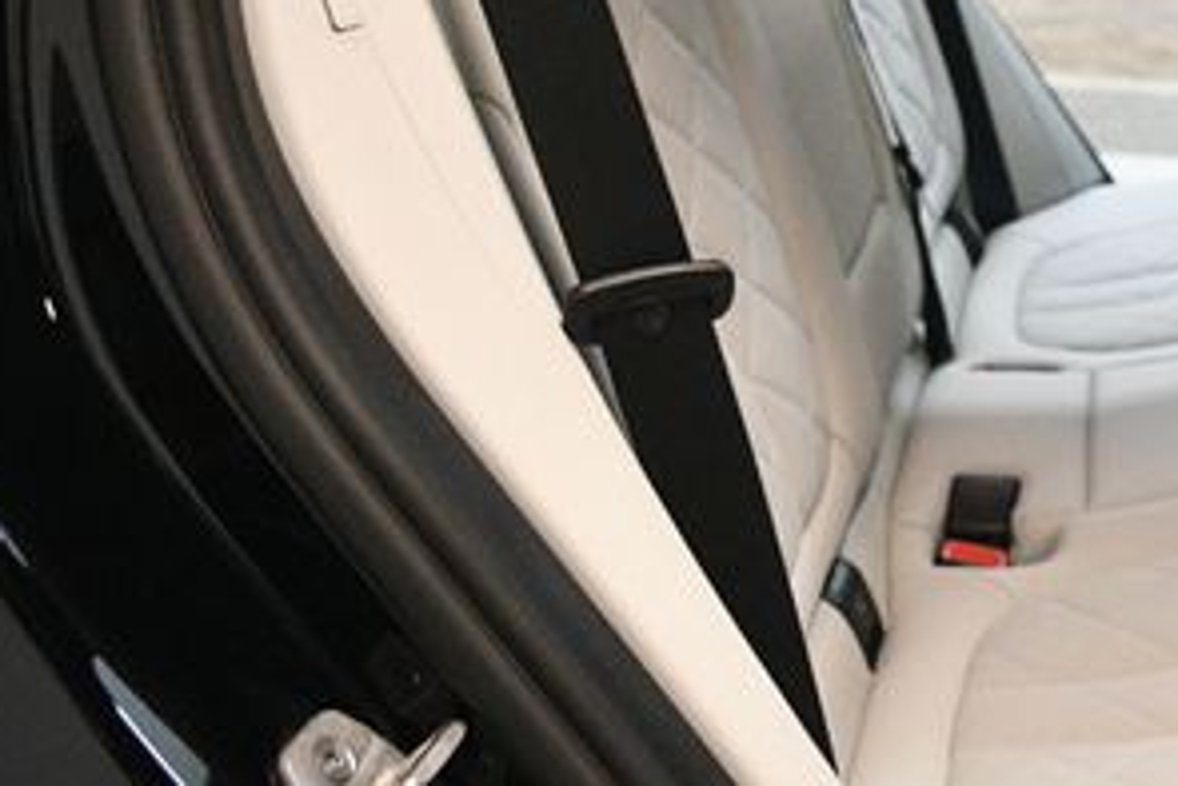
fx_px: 2128
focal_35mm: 65
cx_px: 1122
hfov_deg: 29.3
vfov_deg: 20.6
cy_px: 108
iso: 3200
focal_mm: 20
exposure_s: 1/125
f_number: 3.5
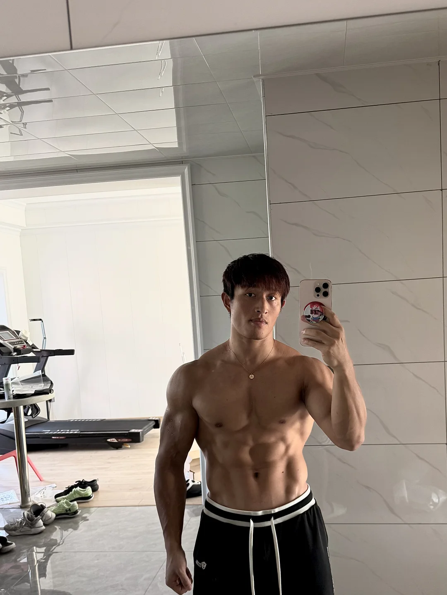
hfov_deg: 56.8
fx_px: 413
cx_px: 224
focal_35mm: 24
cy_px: 298
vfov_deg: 71.6
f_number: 1.78
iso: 200
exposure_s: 1/84
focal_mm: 6.76
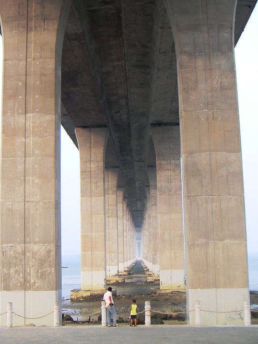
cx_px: 116
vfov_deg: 37.5
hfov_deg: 28.5
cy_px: 161
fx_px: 507
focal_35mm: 51
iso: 64
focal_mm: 5.5
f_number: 2.9
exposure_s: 1/90
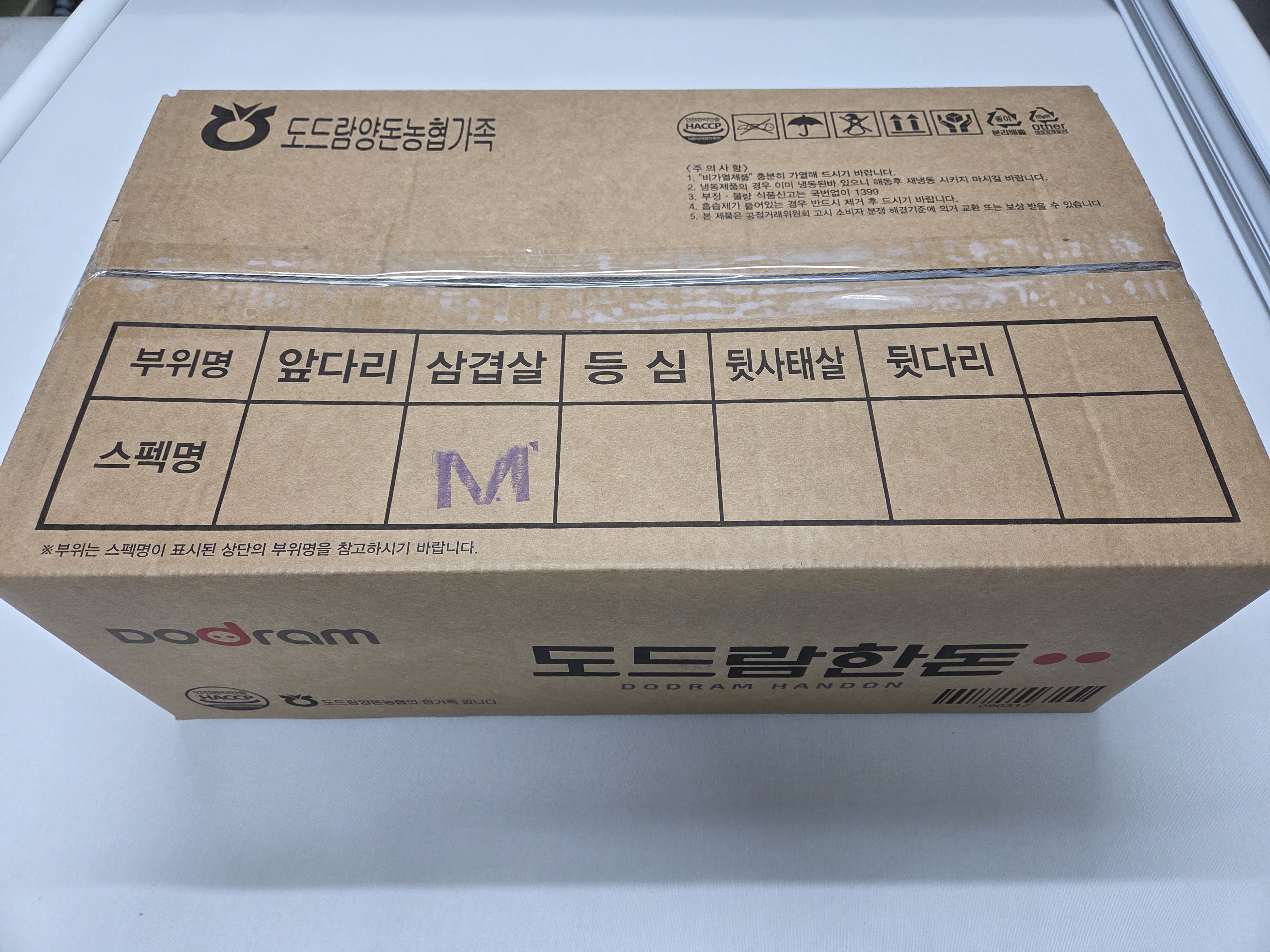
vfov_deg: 58.9
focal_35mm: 23
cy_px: 476
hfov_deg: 73.9
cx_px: 635
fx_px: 844
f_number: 1.8
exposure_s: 1/120
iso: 80
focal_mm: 5.4
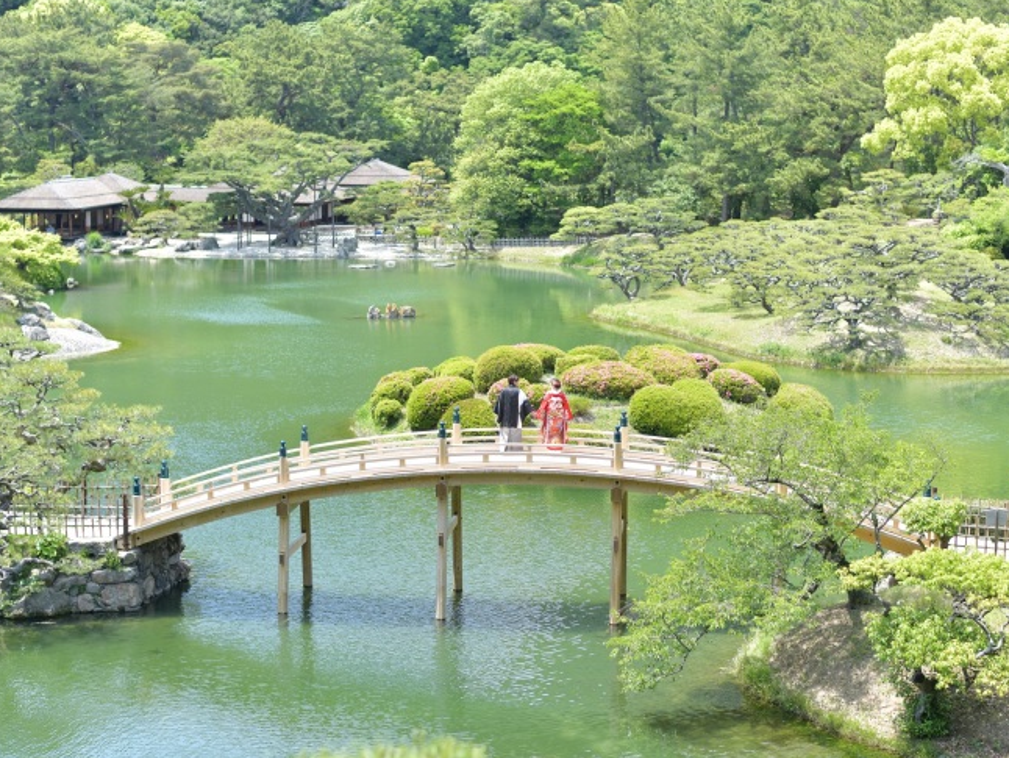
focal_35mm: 69
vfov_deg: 21.3
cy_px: 401
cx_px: 556
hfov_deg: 28.1
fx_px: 2012
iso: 100
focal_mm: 58
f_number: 2.5
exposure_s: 1/640
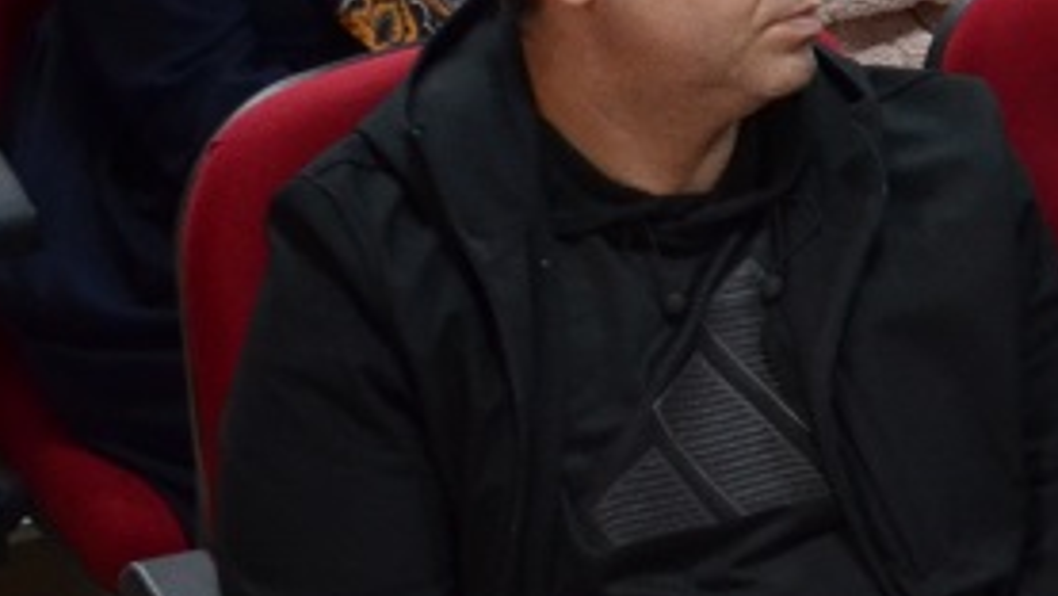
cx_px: 1883
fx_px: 4293
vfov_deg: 7.7
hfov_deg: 12.8
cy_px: -445
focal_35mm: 153
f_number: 3.5
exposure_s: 1/30
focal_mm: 18
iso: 800
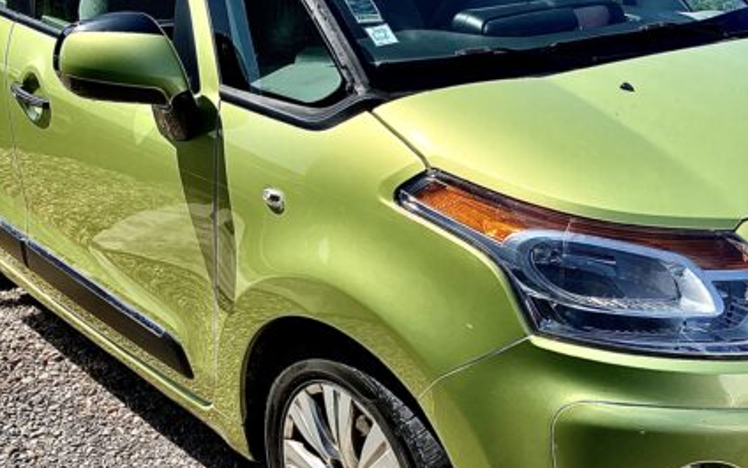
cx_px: 446
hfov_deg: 38.7
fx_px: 1060
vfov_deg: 24.9
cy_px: 245
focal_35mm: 52
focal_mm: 4.25
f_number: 1.8
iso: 32
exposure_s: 1/2571
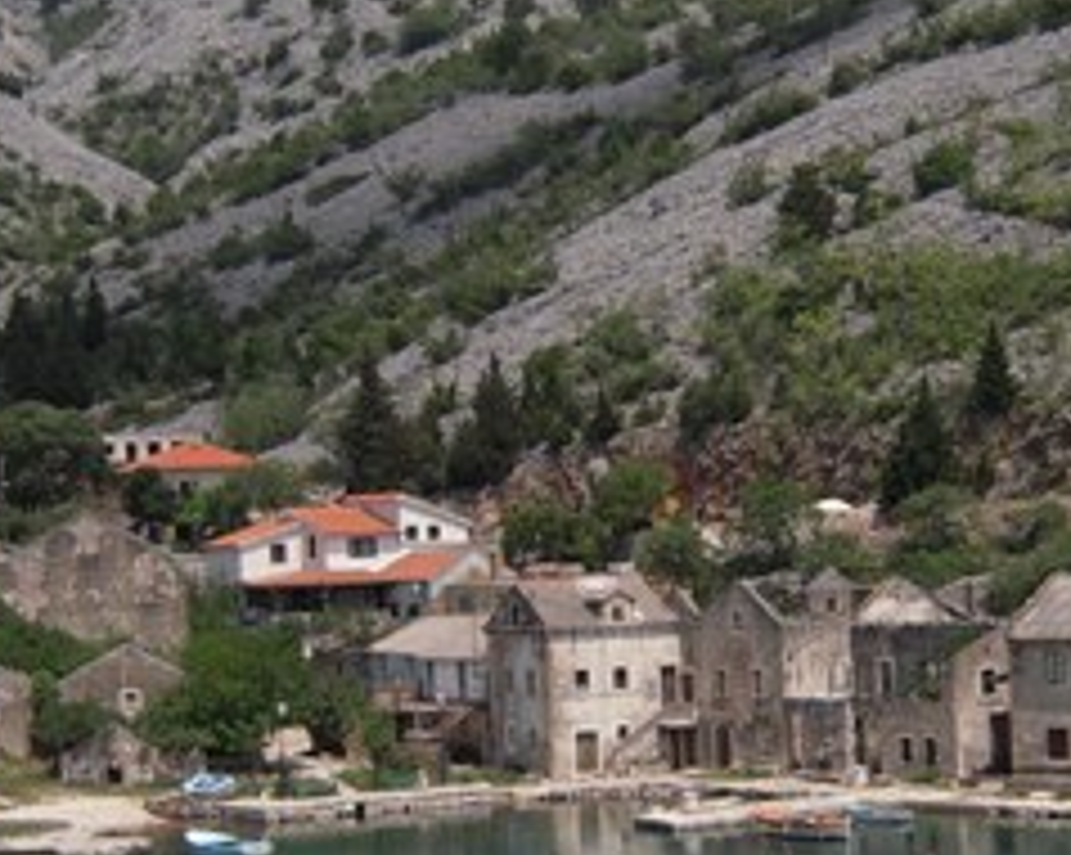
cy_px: 536
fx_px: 2914
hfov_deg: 20.7
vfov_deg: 16.7
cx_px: 796
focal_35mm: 92
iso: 100
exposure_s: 1/640
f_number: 5.4
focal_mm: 5
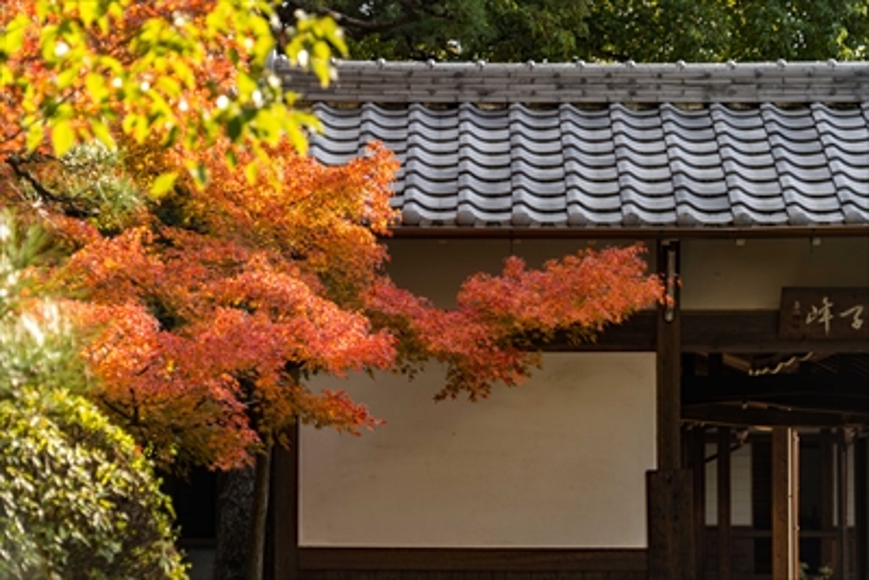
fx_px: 3525
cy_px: 290
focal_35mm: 146
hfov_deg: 14.1
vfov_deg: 9.4
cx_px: 434
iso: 160
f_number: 5.6
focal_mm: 146
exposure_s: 1/200
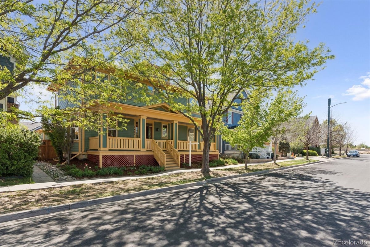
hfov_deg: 86.9
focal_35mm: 19
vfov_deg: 64.5
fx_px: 195
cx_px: 185
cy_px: 124
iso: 400
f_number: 9
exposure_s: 1/320
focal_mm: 19
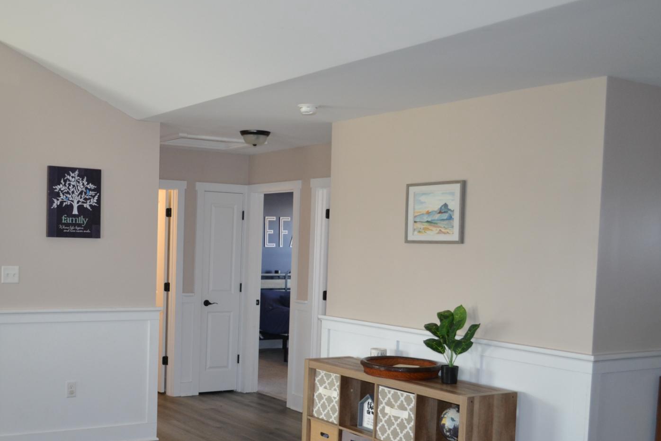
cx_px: 220
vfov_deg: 30.3
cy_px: 289
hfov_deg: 43.9
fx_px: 808
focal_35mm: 44
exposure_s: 1/60
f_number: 3.8
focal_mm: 20
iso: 640
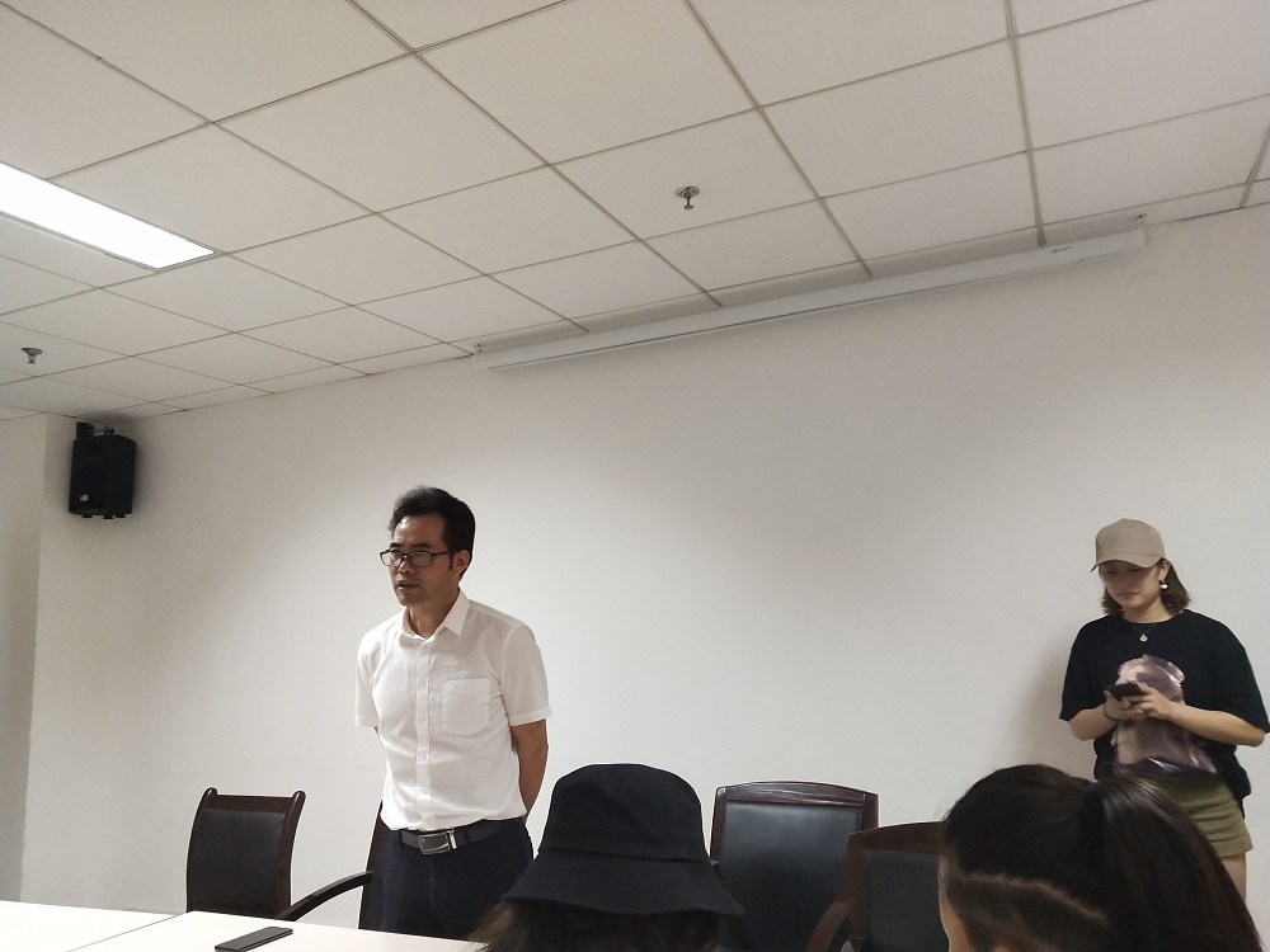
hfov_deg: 60.0
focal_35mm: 30
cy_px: 476
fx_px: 1101
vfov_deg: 46.8
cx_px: 635
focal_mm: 3.95
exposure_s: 1/33.3
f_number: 1.8
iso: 502
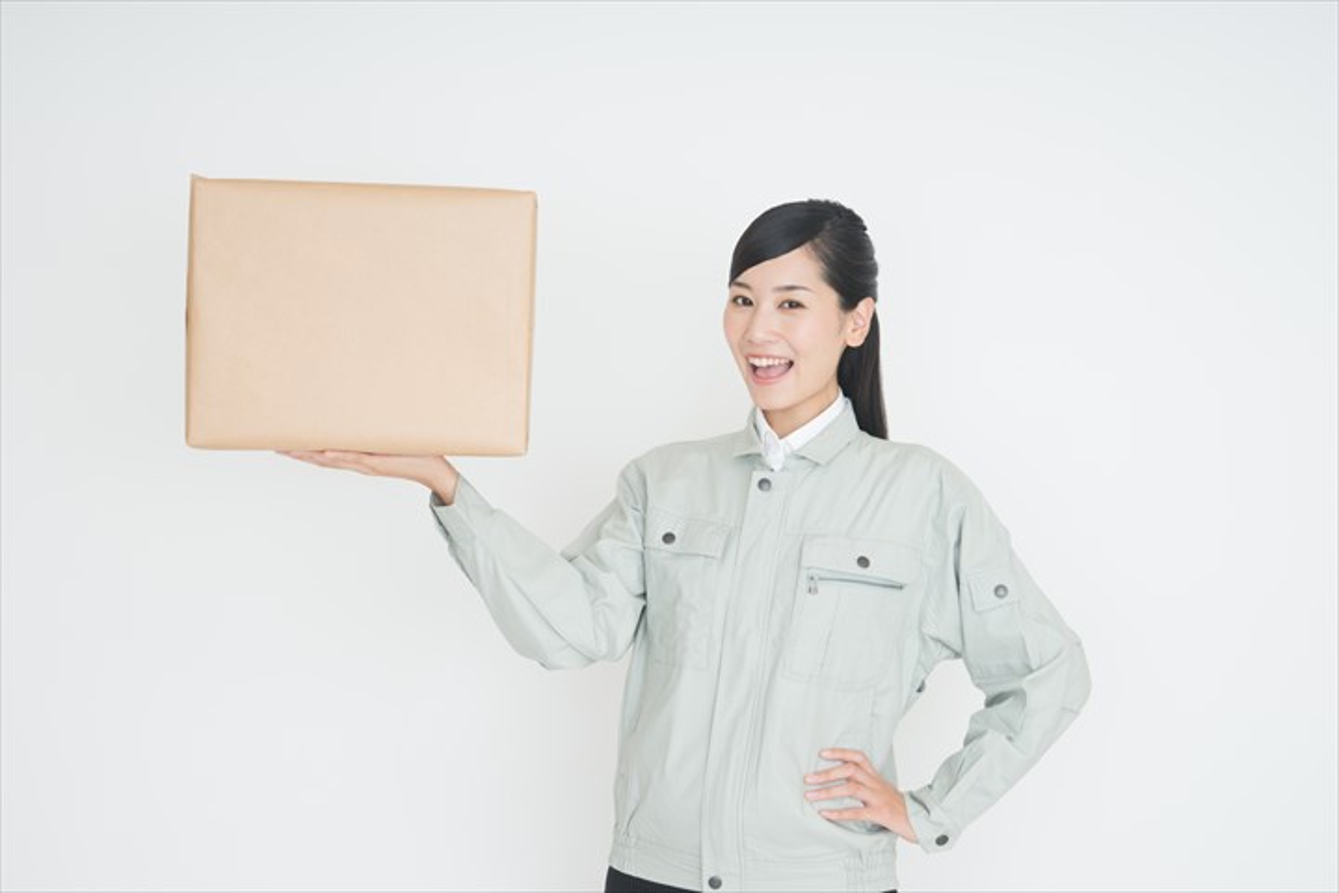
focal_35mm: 55
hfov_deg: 36.2
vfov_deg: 24.6
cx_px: 670
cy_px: 446
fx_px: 2046
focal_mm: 55
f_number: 9
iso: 100
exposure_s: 1/125
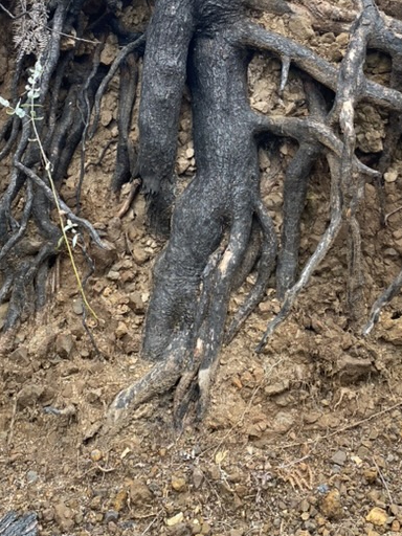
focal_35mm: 52
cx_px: 217
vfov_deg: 34.7
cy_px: 49
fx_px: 805
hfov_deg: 28.0
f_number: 1.8
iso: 50
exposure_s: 1/121
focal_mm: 4.25
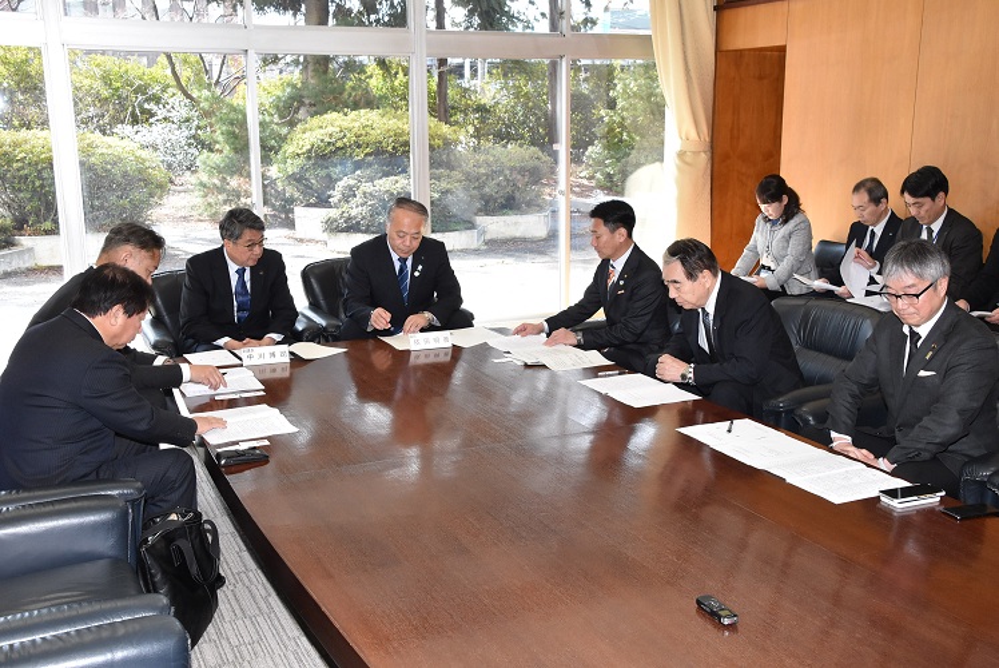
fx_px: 1083
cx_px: 500
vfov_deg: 34.3
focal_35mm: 39
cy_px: 334
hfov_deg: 49.5
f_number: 8
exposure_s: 1/160
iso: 1600
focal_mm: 26
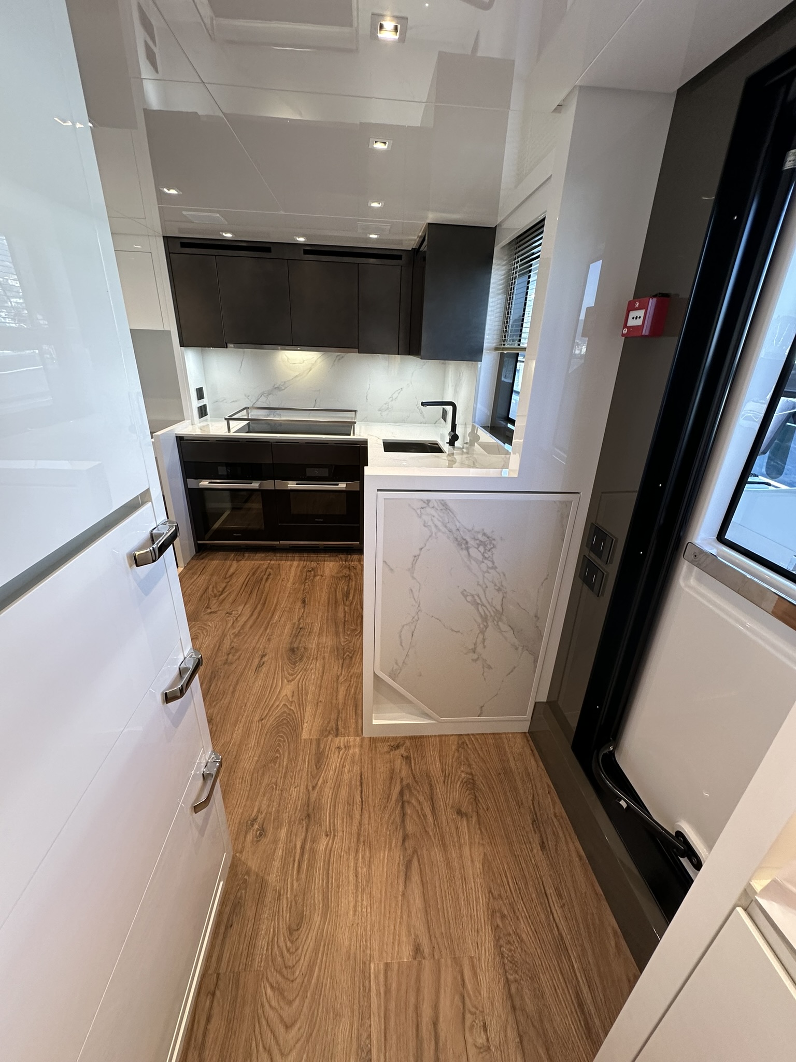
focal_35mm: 14
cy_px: 531
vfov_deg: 102.1
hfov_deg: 85.7
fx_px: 429
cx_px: 398
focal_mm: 2.22
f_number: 2.2
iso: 160
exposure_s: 1/100
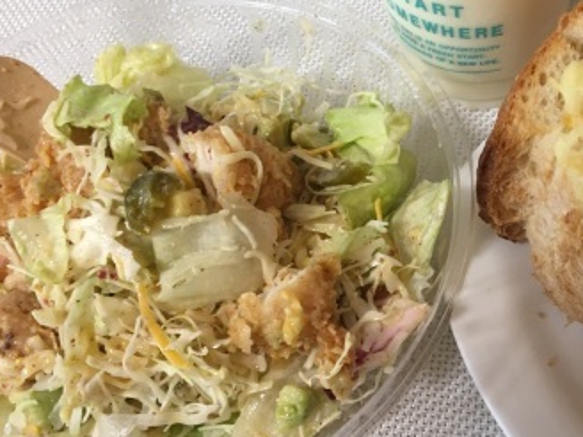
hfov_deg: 35.8
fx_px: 893
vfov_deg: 27.5
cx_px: 393
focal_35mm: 53
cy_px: 190
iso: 125
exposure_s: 1/33
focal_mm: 4.15
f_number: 2.2
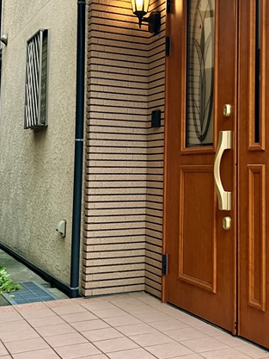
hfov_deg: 28.3
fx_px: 528
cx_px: 189
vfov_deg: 37.3
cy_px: 141
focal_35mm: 51
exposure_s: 1/50
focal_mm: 3.99
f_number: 1.8
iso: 80
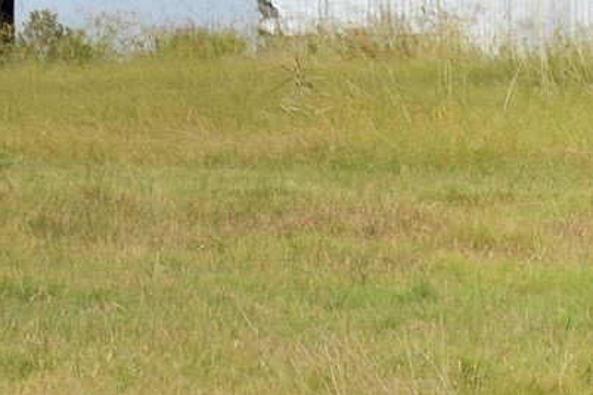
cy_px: -405
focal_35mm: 646
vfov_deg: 2.1
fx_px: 10633
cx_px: 346
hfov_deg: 3.2
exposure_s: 1/250
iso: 100
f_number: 8
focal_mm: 85
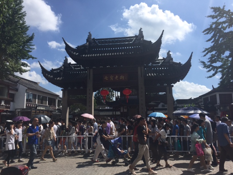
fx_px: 195
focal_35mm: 29
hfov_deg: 61.7
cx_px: 116
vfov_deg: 48.2
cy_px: 88
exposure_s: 1/3300
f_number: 2.2
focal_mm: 4.15
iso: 32
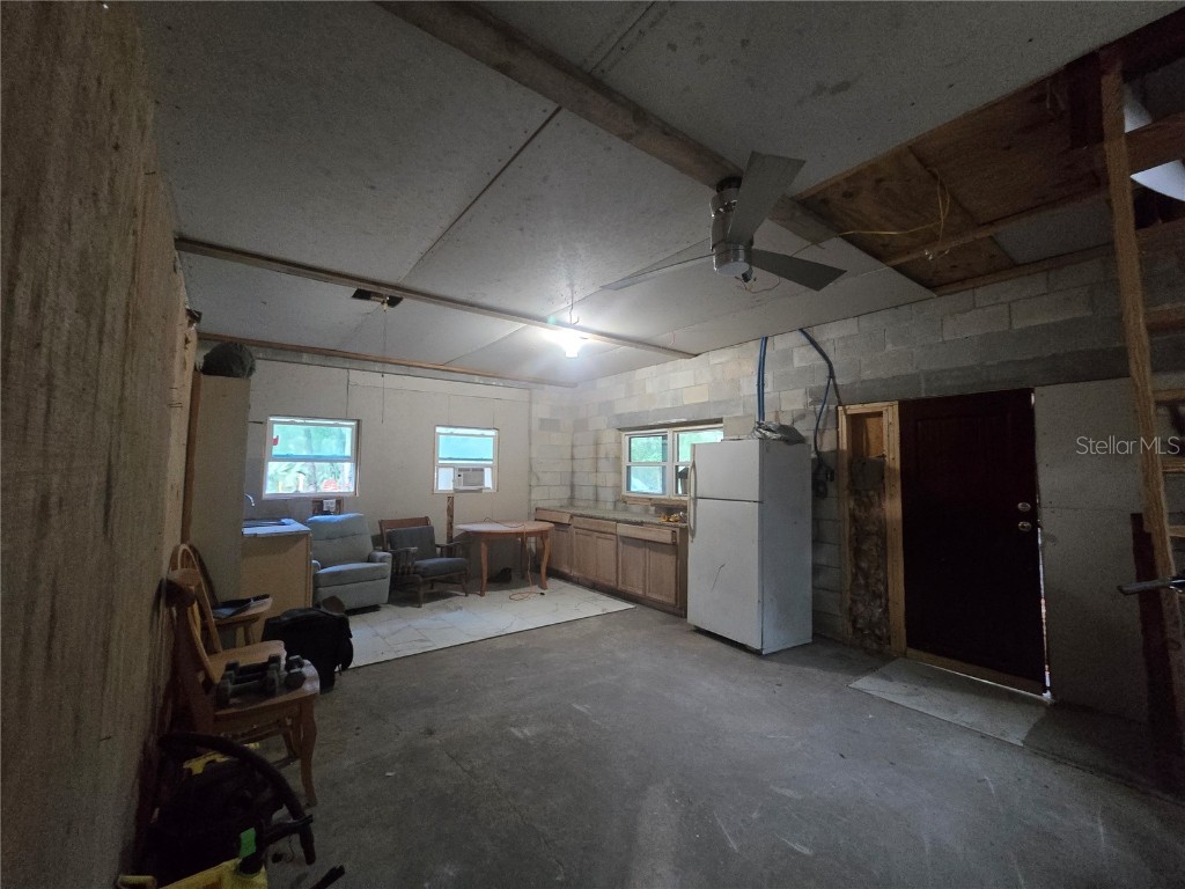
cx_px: 592
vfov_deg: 89.9
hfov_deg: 106.2
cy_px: 444
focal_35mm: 13
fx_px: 445
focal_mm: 2.2
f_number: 2.2
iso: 1250
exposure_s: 1/60
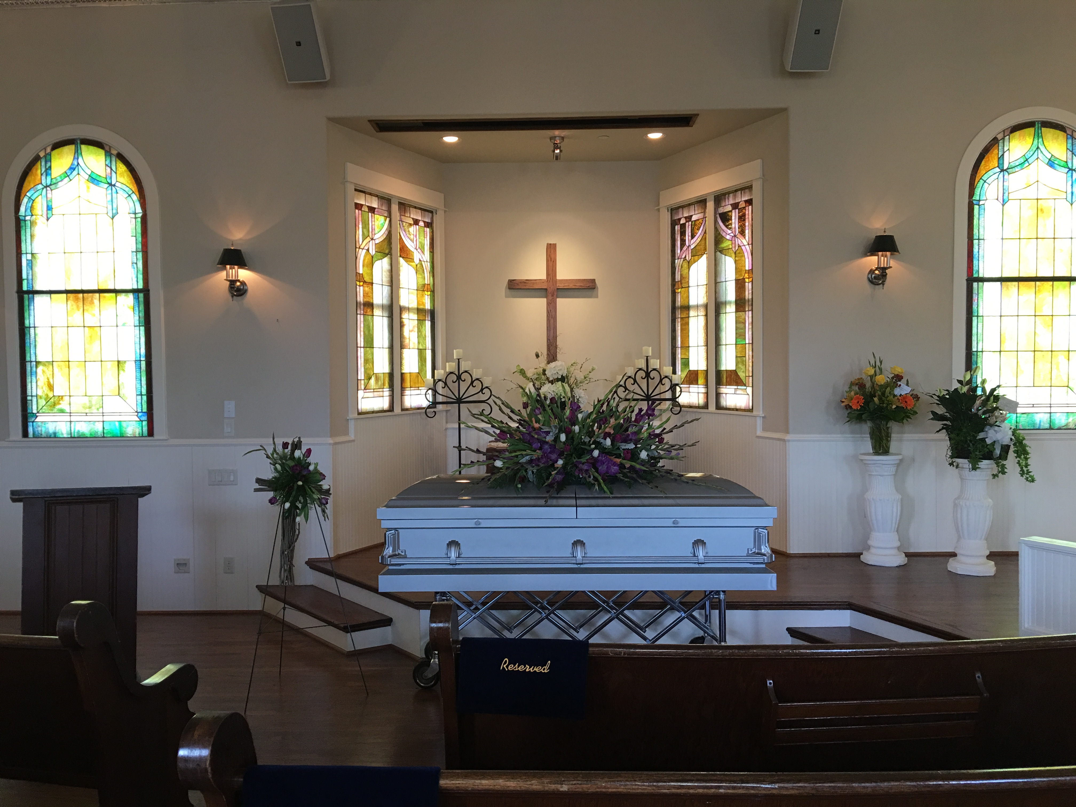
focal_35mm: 29
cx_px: 538
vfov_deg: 48.2
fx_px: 901
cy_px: 404
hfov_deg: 61.7
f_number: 2.2
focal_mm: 4.15
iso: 40
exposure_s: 1/30
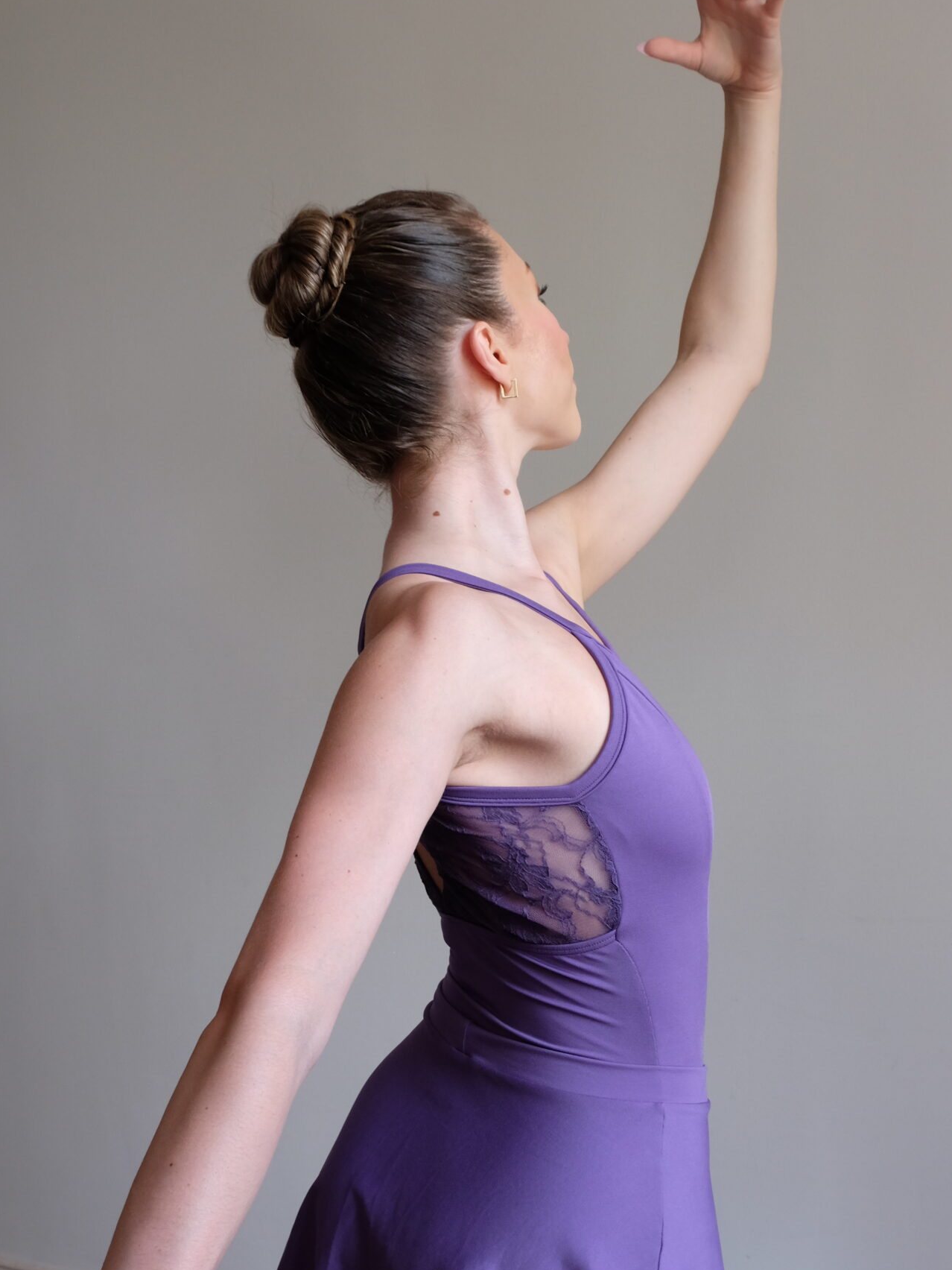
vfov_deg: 47.6
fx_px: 1430
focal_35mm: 39
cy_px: 767
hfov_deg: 36.8
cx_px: 490
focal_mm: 18
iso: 640
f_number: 6.4
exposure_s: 1/60
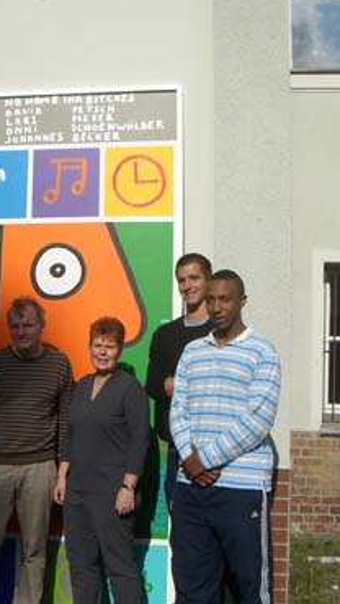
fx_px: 898
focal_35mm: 56
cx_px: 100
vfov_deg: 37.2
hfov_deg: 21.3
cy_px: 300
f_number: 4.3
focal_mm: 6.2
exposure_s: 1/1600
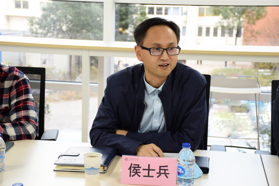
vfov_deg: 18.2
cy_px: 93
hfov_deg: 27.0
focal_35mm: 75
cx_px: 140
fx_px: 581
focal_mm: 50
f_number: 4.8
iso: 640
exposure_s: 1/80
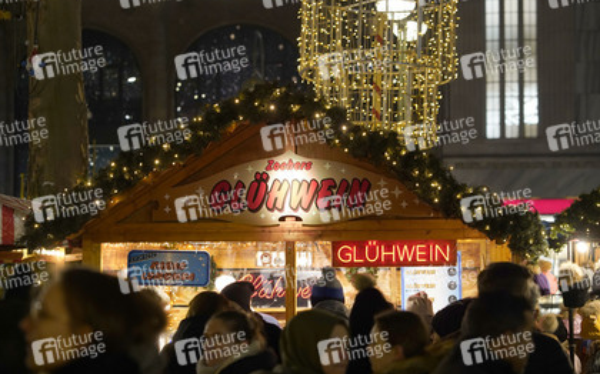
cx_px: 316
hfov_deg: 22.3
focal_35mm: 93
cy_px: 170
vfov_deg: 14.0
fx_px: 1520
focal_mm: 85
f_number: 3.2
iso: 1600
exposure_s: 1/100
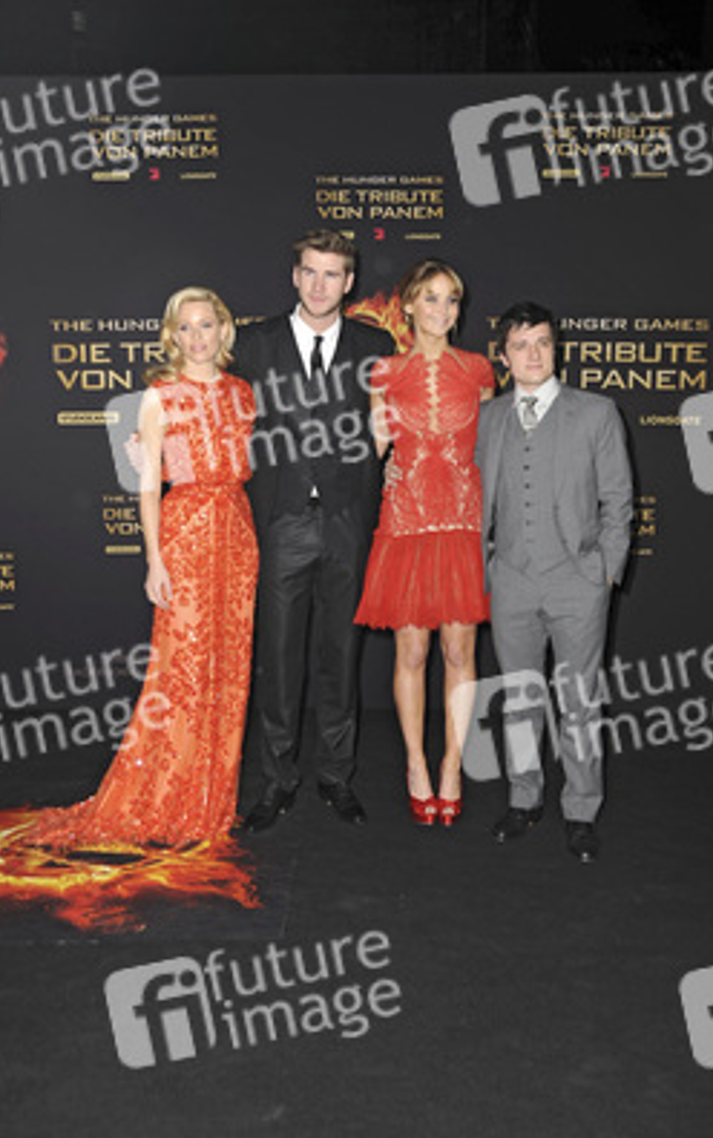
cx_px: 336
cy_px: 569
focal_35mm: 36
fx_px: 1118
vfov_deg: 54.0
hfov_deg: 35.4
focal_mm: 35
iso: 200
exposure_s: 1/200
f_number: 5.6
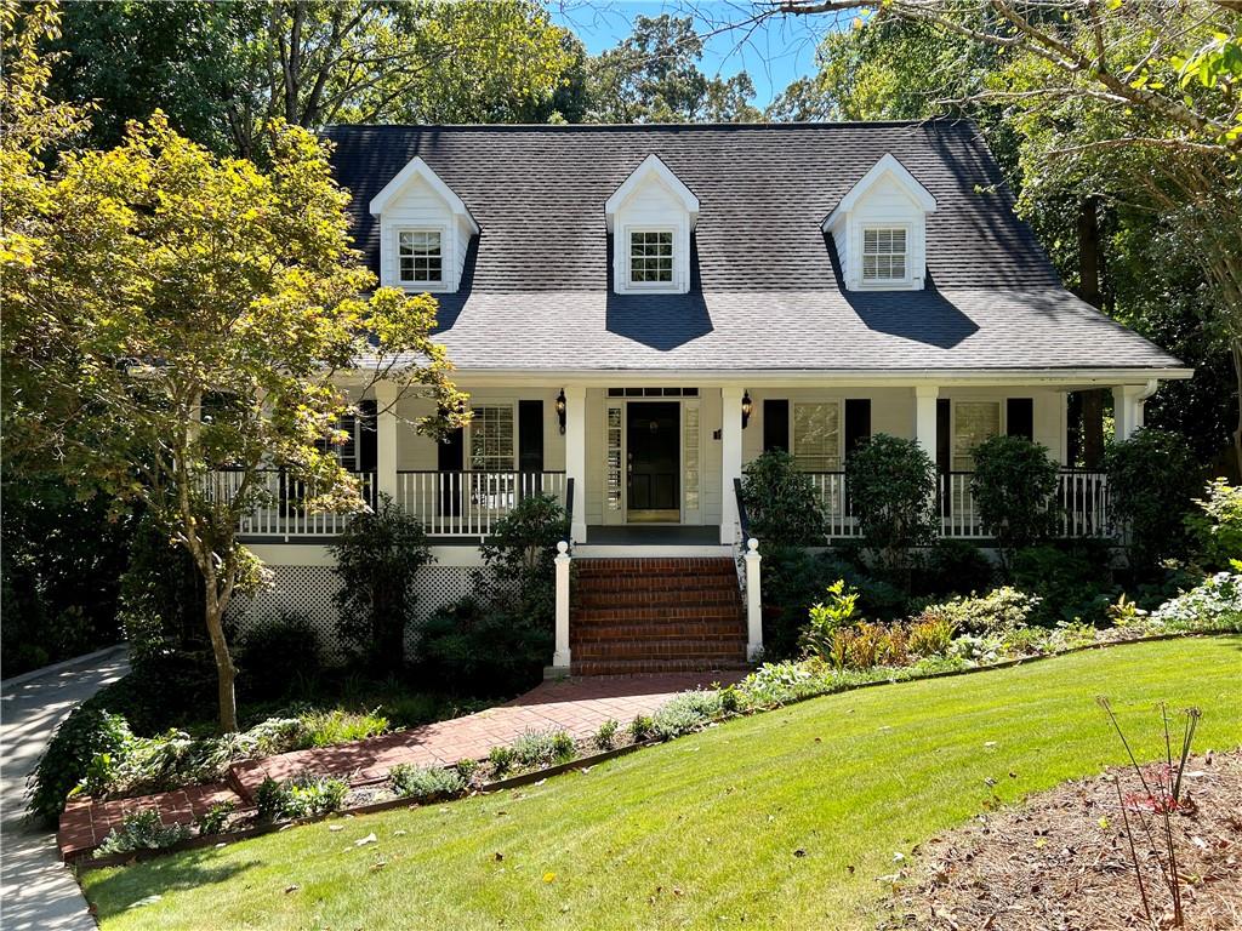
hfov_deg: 67.3
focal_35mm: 26
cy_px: 466
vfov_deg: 53.1
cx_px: 621
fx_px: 933
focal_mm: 5.7
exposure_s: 1/949
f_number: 1.5
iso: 50
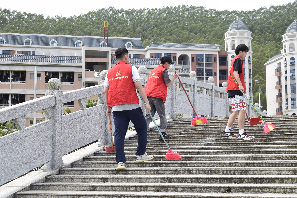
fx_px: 619
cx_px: 148
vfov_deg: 18.2
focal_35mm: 75
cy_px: 99
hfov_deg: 27.0
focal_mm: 50
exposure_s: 1/250
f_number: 10
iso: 400
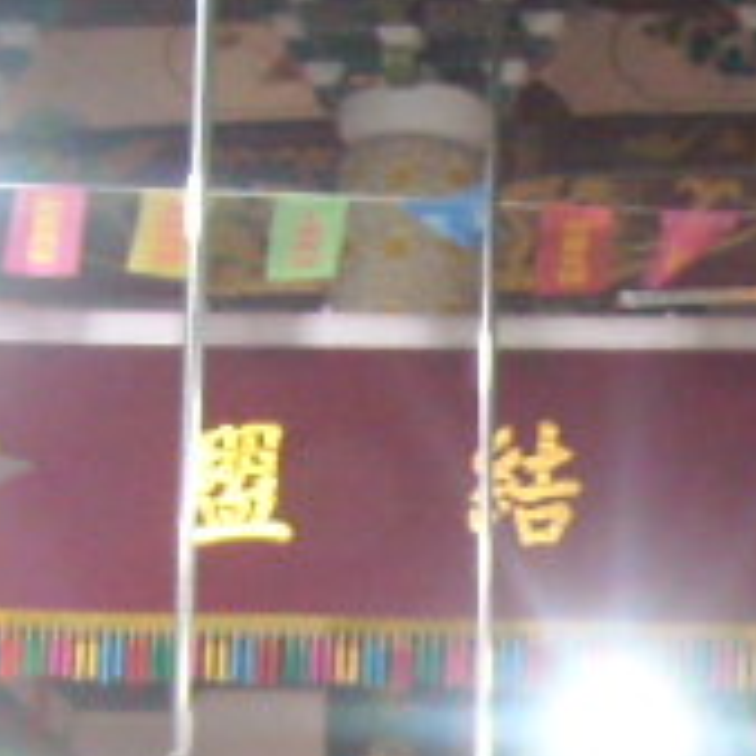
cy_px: 1176
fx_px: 4645
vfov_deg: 9.0
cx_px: 1315
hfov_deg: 8.9
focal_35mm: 188
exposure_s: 1/14
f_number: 2.8
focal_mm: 5.7
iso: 400
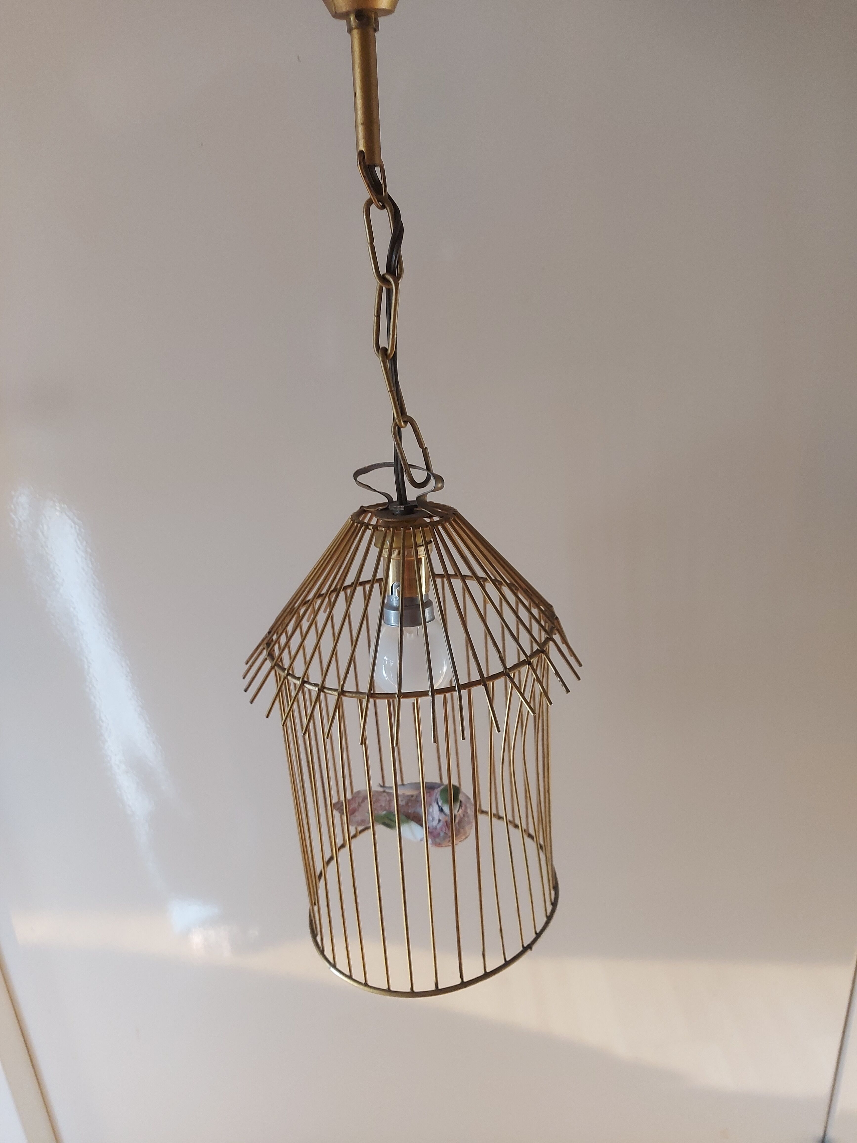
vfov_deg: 71.6
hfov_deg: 56.8
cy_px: 572
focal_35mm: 24
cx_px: 428
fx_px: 792
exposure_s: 1/50
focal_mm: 5.23
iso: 125
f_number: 1.8
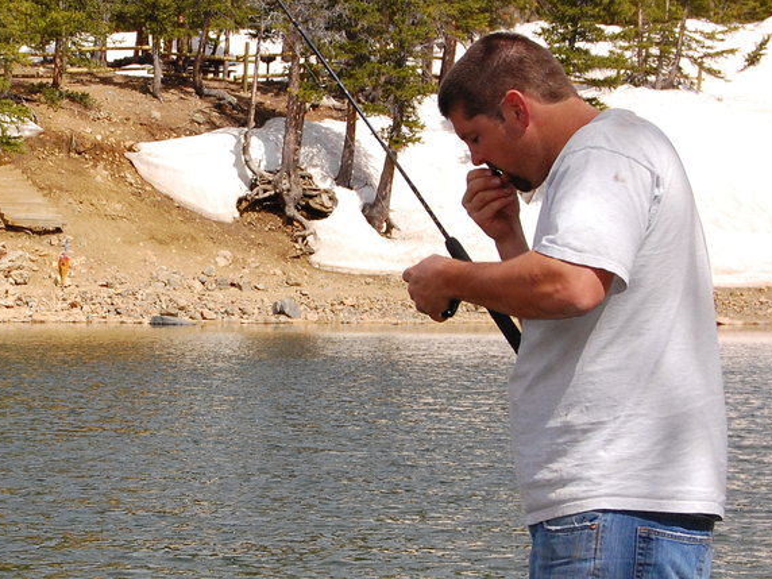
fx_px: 3164
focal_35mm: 142
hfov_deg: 13.8
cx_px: 131
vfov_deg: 10.5
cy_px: 261
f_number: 14
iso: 400
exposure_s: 1/500
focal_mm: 55
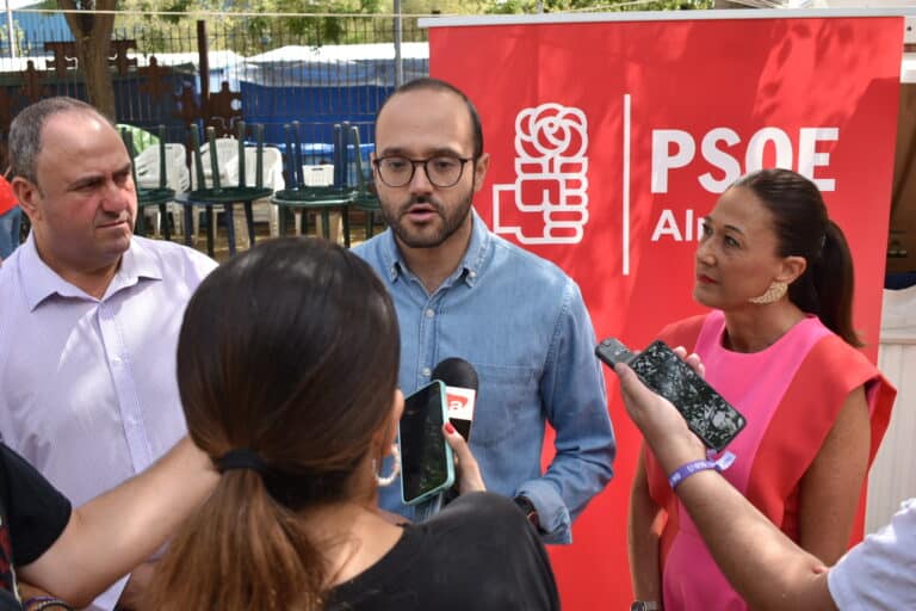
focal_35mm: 39
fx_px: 992
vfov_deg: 34.2
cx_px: 458
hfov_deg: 49.6
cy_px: 306
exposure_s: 1/250
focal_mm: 26
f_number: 7.1
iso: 200
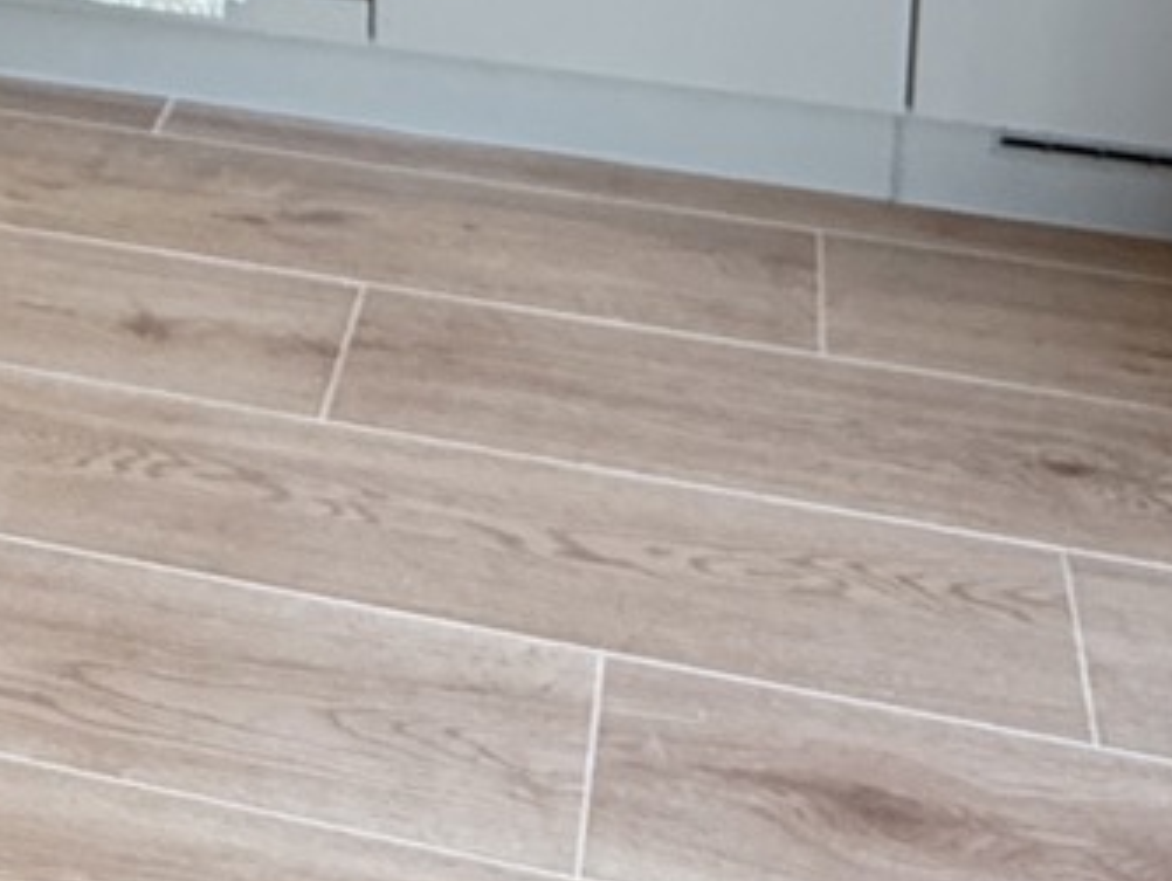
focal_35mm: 67
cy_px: -737
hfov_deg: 28.4
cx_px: 249
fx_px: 2270
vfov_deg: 17.5
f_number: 2.2
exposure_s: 1/90
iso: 320
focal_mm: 2.22
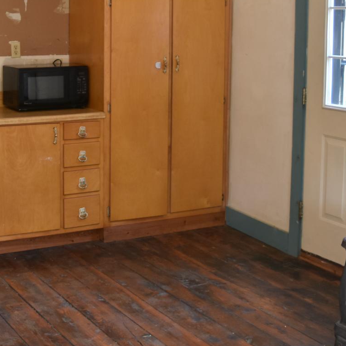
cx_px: 108
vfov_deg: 27.1
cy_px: 65
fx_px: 701
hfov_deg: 27.5
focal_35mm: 62
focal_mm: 18
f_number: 3.5
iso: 400
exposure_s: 1/40
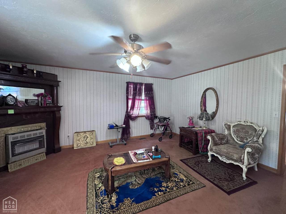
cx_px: 143
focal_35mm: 14
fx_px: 116
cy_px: 107
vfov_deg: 85.7
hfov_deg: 102.1
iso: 320
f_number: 2.2
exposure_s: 1/60
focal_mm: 2.22
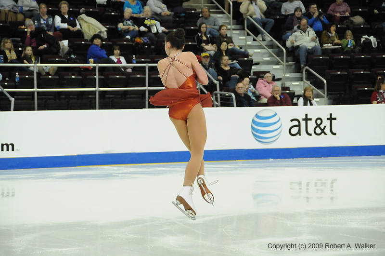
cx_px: 192
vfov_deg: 8.7
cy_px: 128
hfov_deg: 13.1
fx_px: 1682
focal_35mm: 158
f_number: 5.6
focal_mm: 105
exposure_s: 1/800
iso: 3200
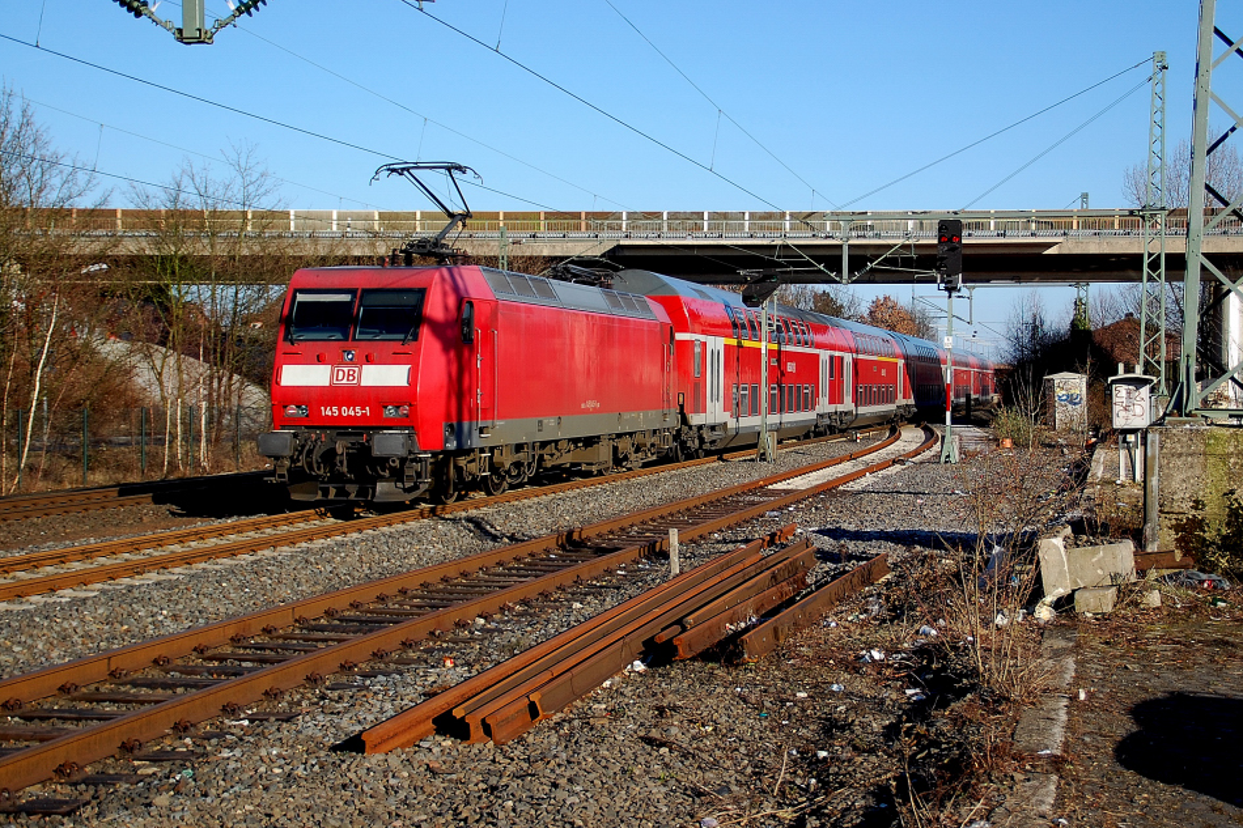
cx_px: 640
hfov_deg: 35.3
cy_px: 401
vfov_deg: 24.0
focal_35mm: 57
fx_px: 1952
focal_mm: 35
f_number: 4.2
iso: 220
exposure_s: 1/1000
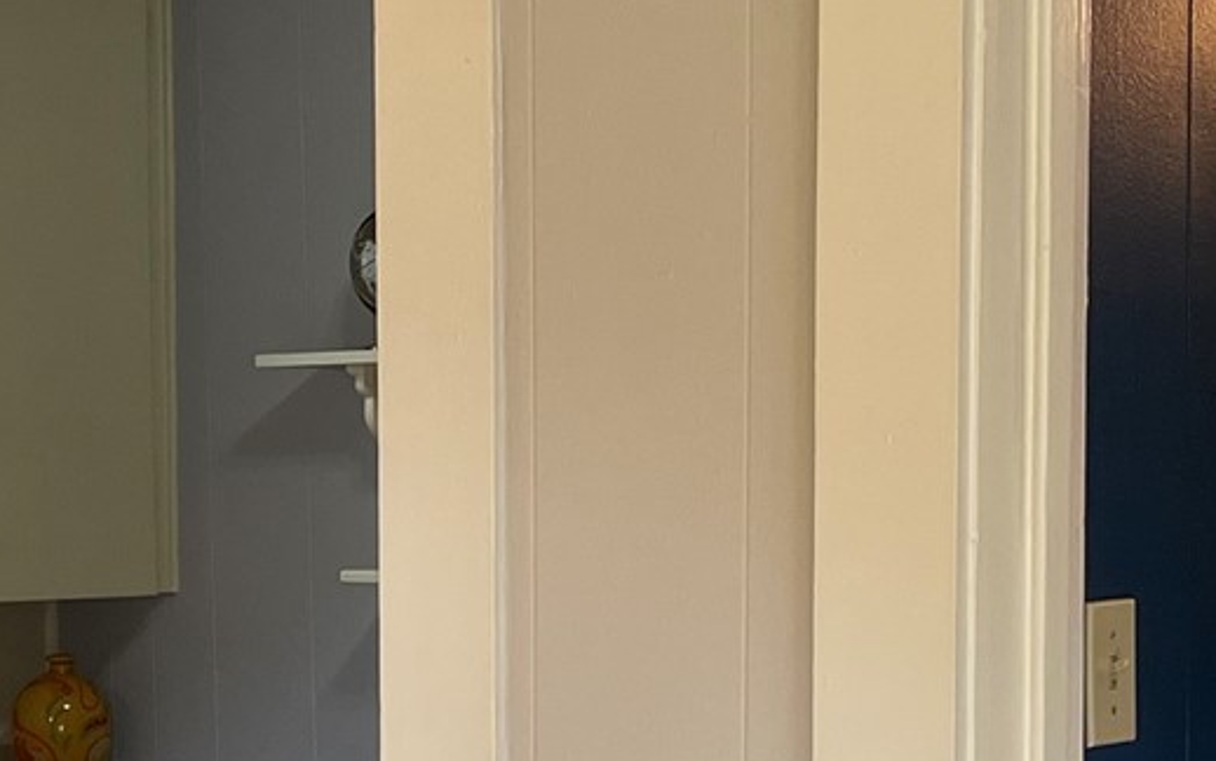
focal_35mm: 109
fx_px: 3613
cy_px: 787
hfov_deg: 19.1
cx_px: 542
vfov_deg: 11.9
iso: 64
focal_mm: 4.2
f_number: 1.6
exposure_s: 1/60
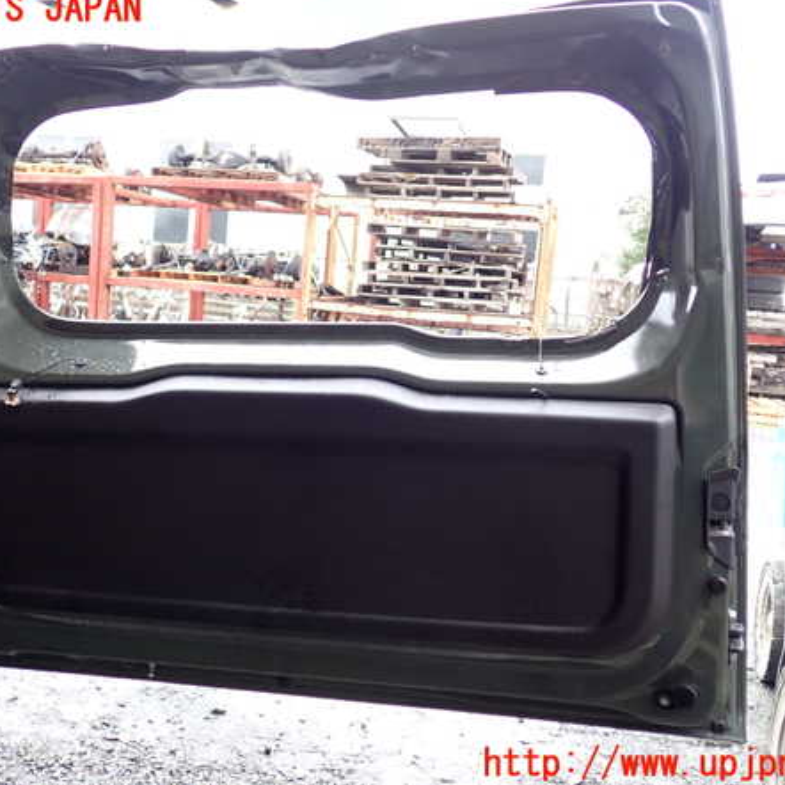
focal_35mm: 36
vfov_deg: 46.0
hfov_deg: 46.0
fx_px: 924
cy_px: 387
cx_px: 352
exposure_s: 1/100
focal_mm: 5.4
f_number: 2.3
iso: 200
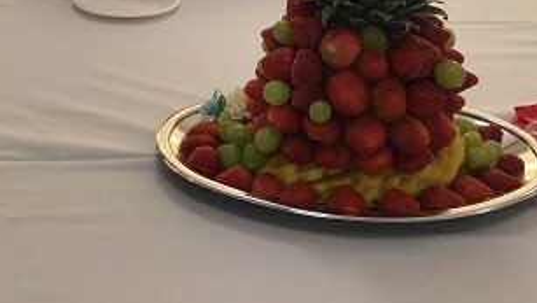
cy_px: -15
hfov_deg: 37.6
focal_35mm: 55
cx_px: 199
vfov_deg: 21.0
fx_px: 783
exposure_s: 1/120
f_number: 2.4
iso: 32
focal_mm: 3.3
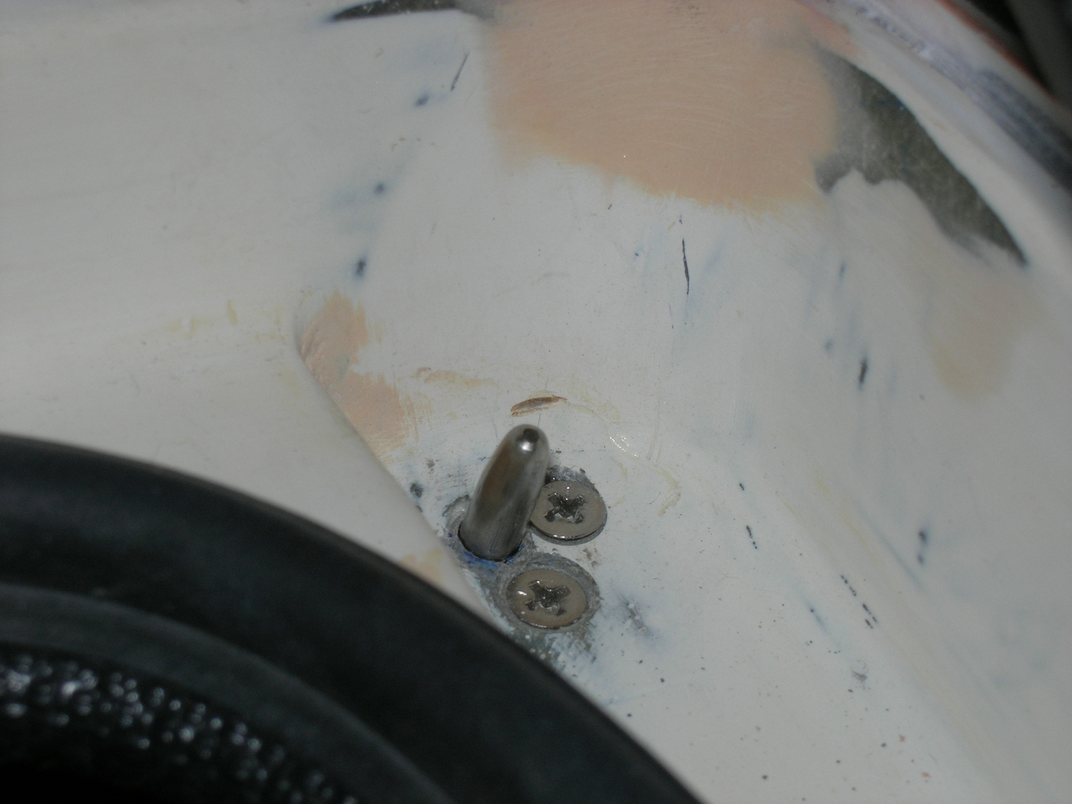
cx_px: 536
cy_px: 402
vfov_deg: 13.1
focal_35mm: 113
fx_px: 3499
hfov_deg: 17.4
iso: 64
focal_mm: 23.4
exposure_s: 1/60.1
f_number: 8.2
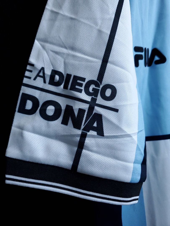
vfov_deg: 67.3
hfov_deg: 53.1
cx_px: 85
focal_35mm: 26
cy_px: 113
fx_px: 170
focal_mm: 4.3
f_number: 1.5
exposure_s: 1/30
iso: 200
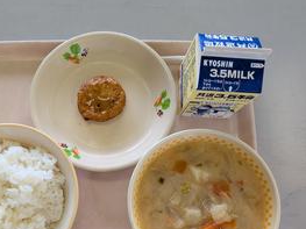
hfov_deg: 55.8
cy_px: 147
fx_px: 283
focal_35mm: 32
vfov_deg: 43.7
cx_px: 105
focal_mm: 4.53
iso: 74
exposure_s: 1/120
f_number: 1.7
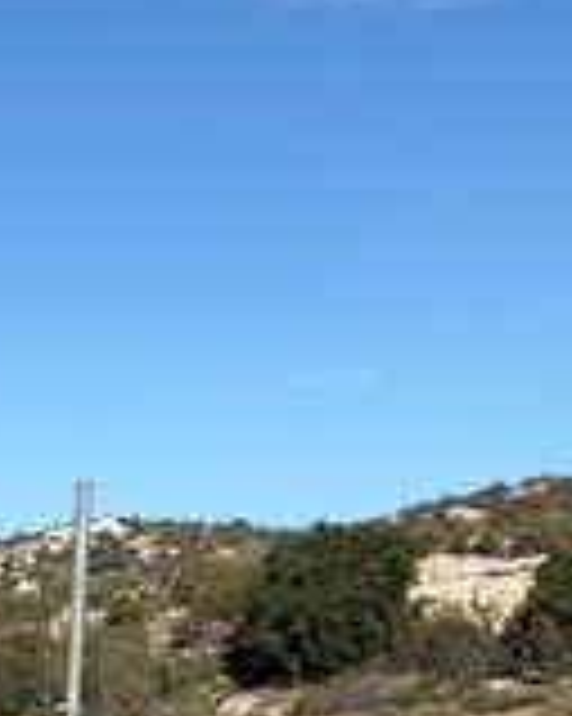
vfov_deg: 18.2
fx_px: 2161
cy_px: 766
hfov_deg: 12.4
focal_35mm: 102
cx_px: -721
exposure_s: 1/4950
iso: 50
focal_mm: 5.96
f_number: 1.6
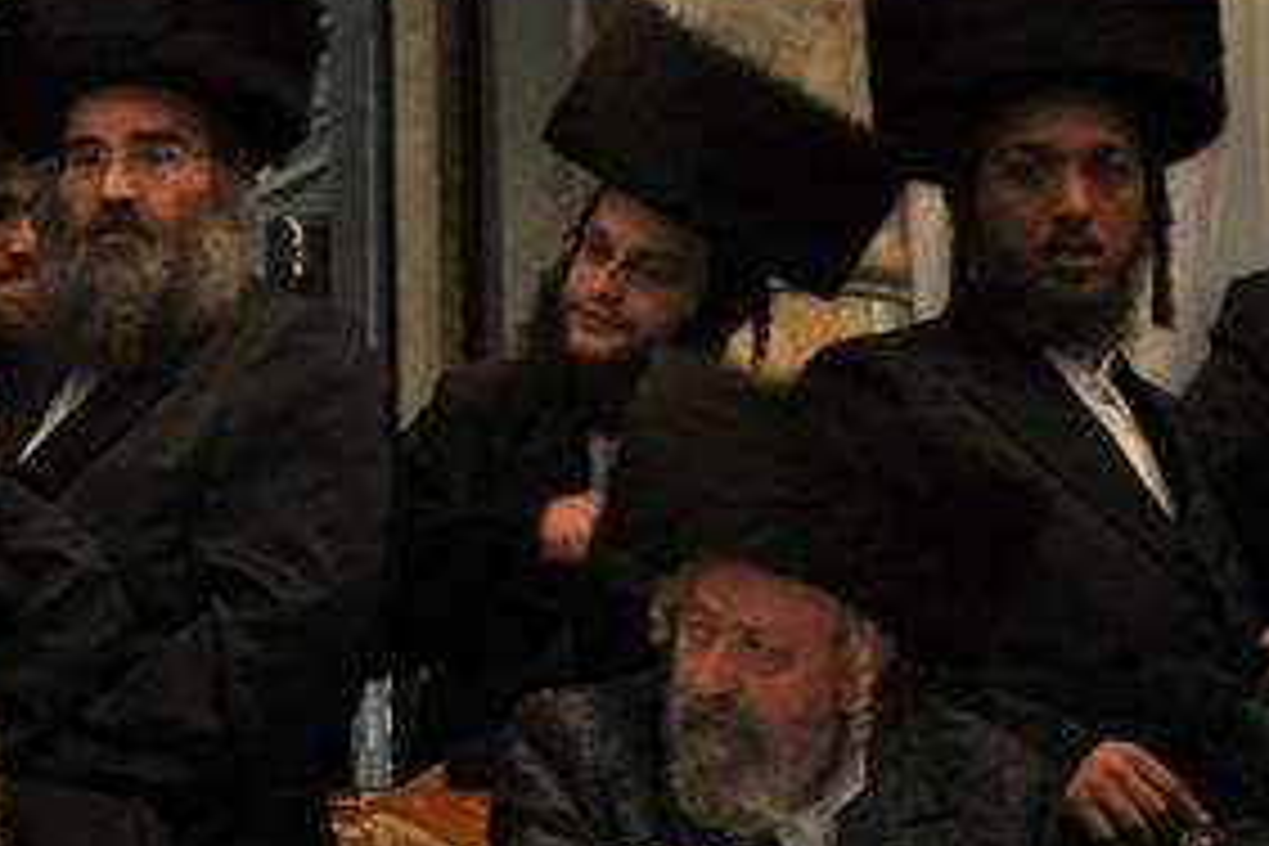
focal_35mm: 261
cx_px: -846
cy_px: 310
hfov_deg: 7.7
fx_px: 9200
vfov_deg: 5.3
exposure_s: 1/60
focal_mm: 48
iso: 800
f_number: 4.8
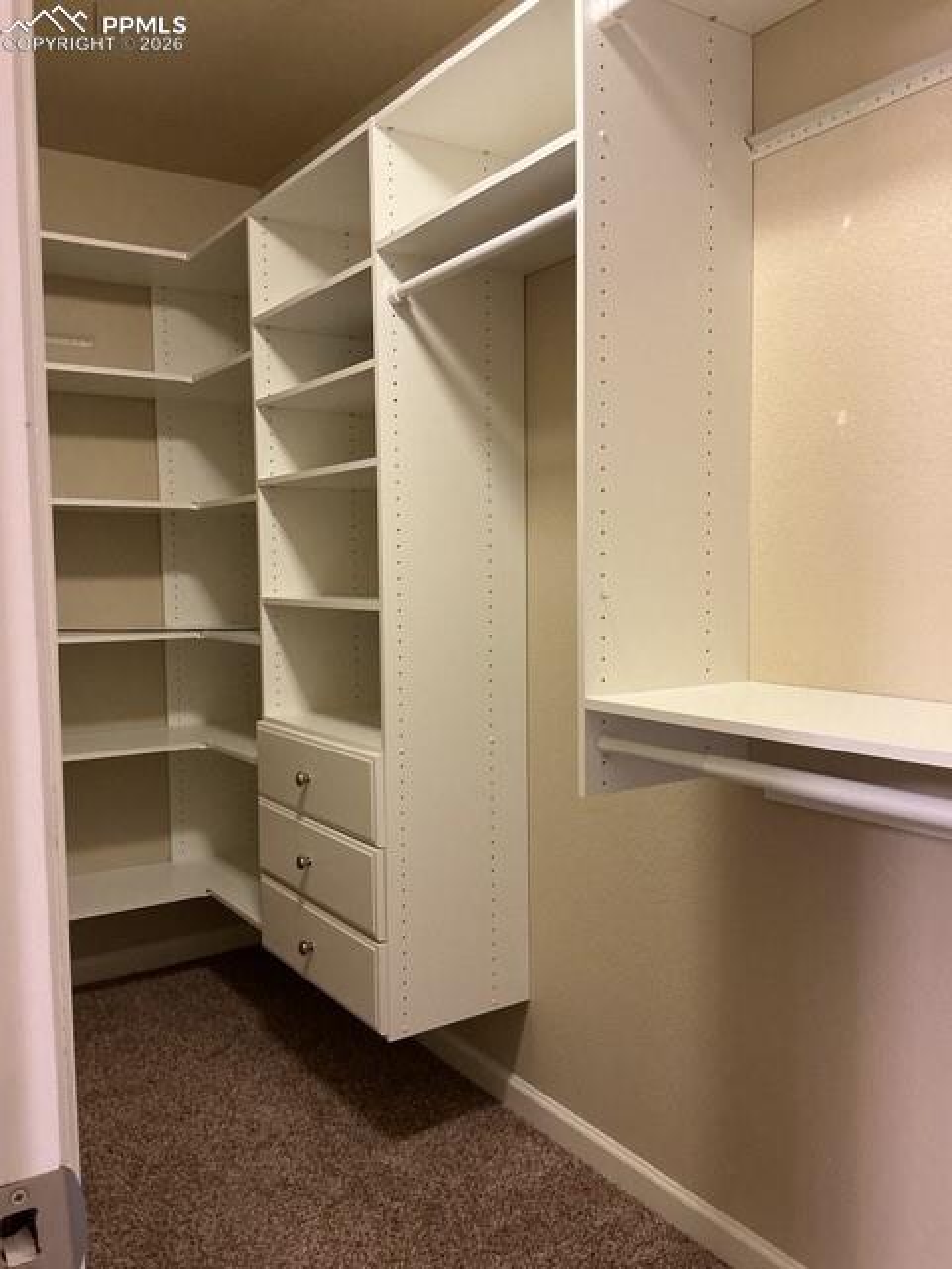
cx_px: 476
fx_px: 1063
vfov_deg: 61.7
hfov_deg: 48.2
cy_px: 634
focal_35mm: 29
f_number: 1.8
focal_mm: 3
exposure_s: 1/60
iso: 160
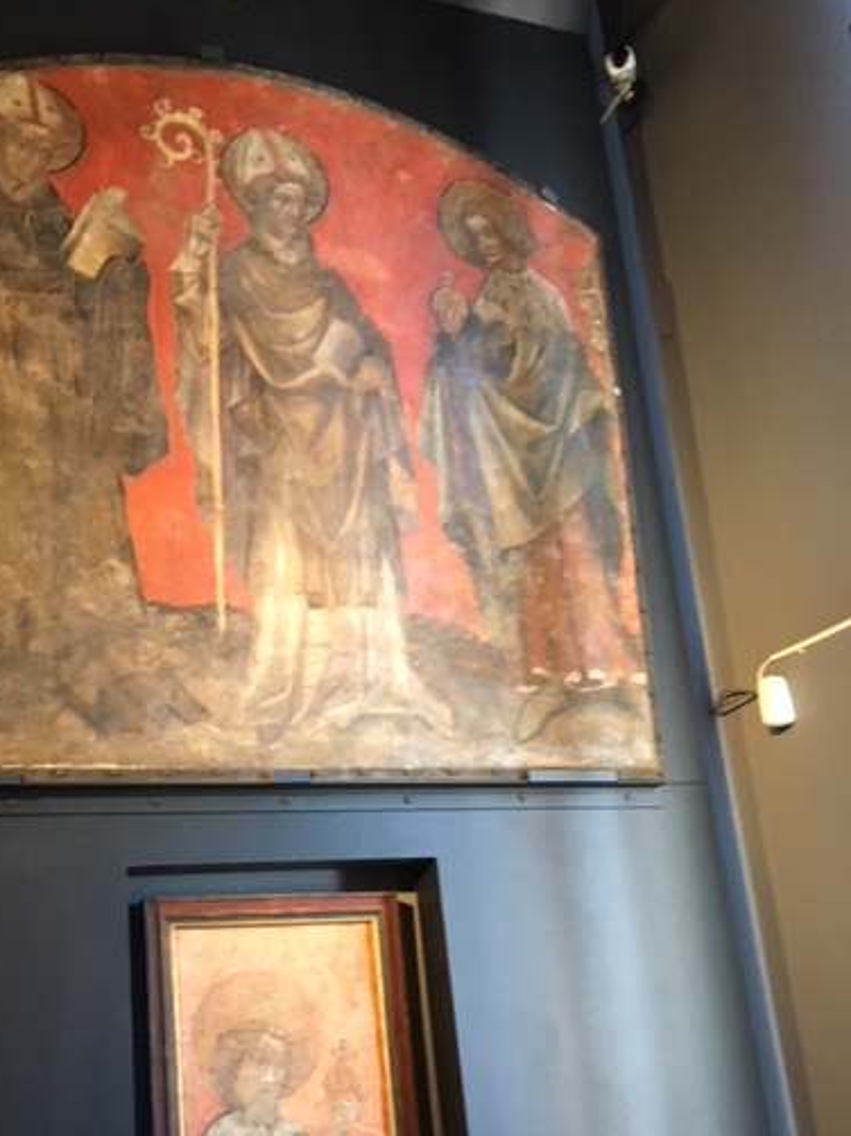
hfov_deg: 38.3
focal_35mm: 37
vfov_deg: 49.7
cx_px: 310
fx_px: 1214
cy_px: 704
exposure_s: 1/17
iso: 200
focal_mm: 4.15
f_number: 2.2
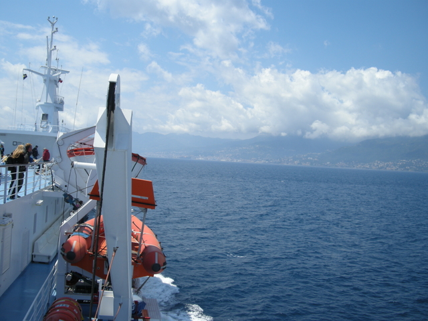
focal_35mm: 37
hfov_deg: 50.1
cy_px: 160
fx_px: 457
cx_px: 214
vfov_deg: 38.7
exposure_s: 1/175
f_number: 8
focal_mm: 7.9
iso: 64
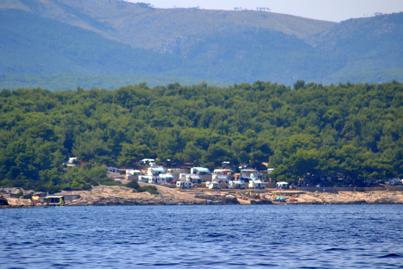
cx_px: 202
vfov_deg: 4.6
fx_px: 3358
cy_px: 134
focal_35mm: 300
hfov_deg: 6.9
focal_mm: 200
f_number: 5.6
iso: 400
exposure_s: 1/2000
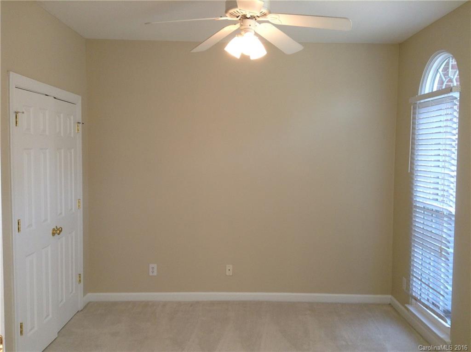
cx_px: 236
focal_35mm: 33
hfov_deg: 55.4
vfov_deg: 42.8
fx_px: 448
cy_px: 176
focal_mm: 3.3
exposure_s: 1/40
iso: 40
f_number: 2.4
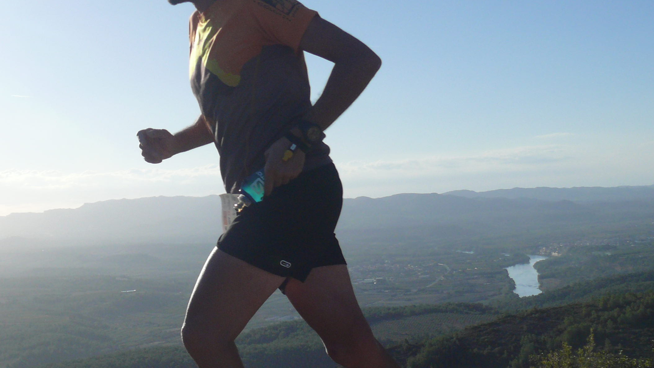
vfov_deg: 18.3
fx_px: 1145
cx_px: 174
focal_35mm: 66
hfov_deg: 31.4
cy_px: 200
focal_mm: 7.4
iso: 100
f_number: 4
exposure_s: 1/640
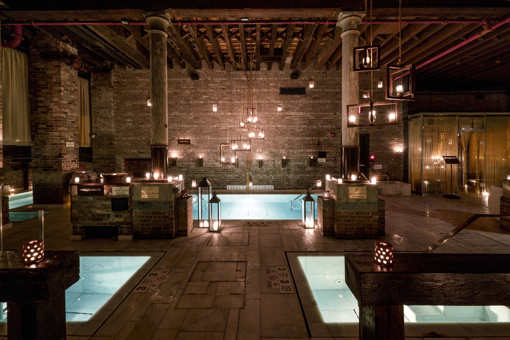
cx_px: 255
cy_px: 170
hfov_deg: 96.7
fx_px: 227
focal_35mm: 16
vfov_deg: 73.8
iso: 400
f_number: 9
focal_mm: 16
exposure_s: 20
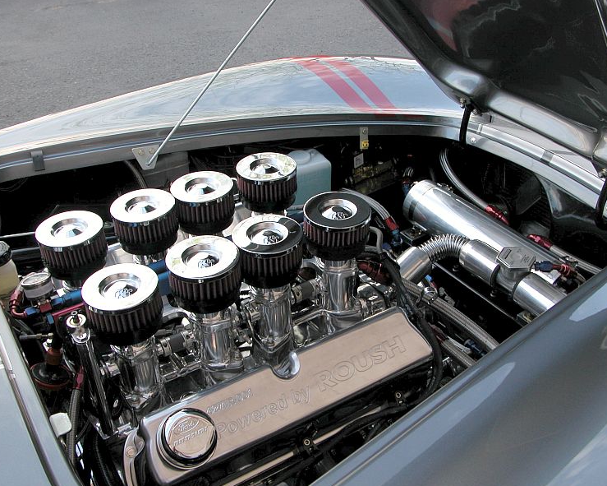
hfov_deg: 49.1
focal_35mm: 37
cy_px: 243
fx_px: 665
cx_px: 290
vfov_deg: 40.1
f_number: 4
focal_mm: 8.9
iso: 100
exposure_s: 1/138
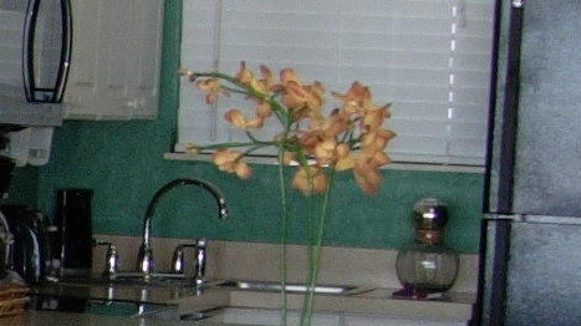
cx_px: -739
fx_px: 3541
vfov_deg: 5.2
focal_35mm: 230
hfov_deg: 8.7
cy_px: 672
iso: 79
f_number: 2.8
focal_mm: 7.8
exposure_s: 1/121
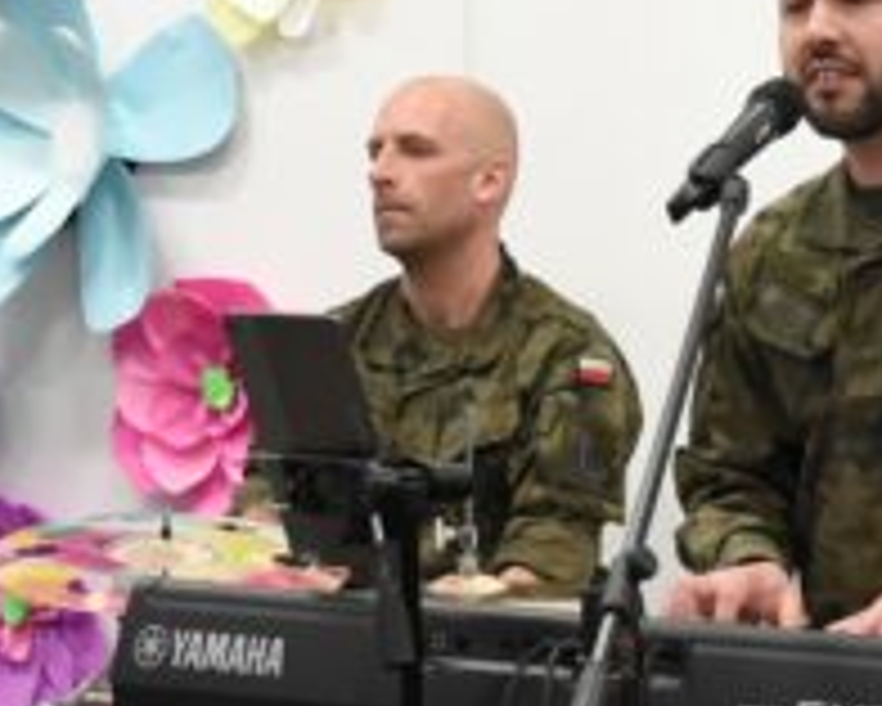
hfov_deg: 9.7
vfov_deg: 7.8
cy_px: 216
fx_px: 5168
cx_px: 644
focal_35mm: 198
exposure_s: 1/125
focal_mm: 23
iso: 1800
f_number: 3.8
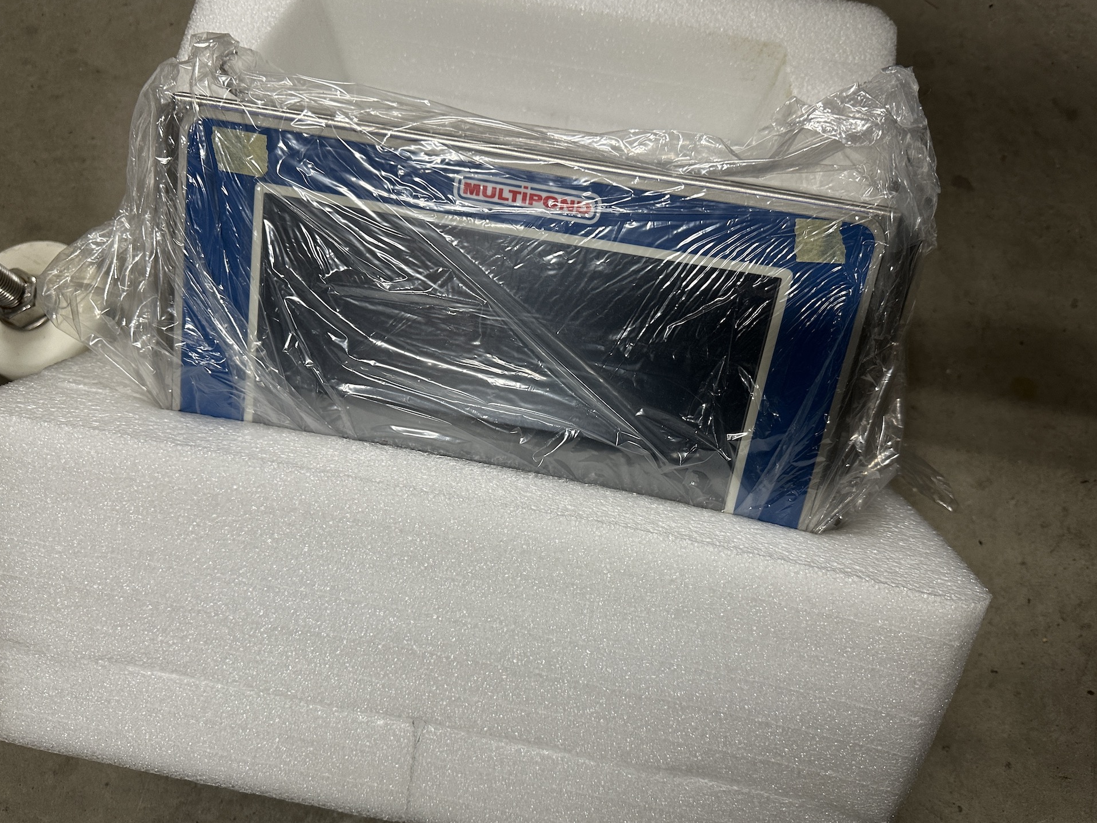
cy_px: 413
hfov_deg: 69.4
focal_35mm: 25
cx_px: 535
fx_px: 792
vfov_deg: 54.9
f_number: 1.78
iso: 160
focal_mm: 6.86
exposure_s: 1/50
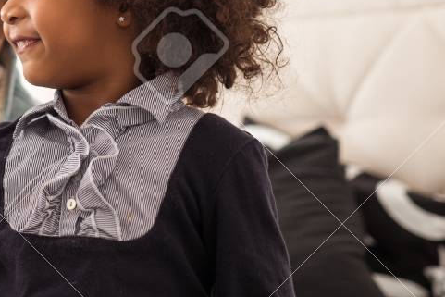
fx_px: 1669
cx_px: 3
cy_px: 18
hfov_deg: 14.9
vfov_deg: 10.1
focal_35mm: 135
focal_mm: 50
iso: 200
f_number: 2.2
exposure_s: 1/250
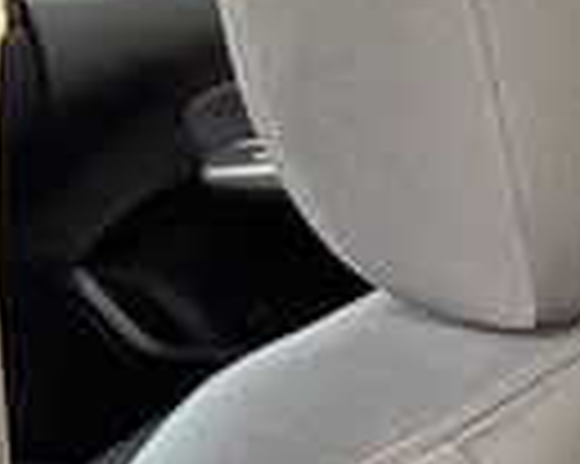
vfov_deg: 13.0
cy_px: 550
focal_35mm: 116
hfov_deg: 13.5
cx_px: 1254
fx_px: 1990
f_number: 1.78
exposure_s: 1/74
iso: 200
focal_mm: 6.76
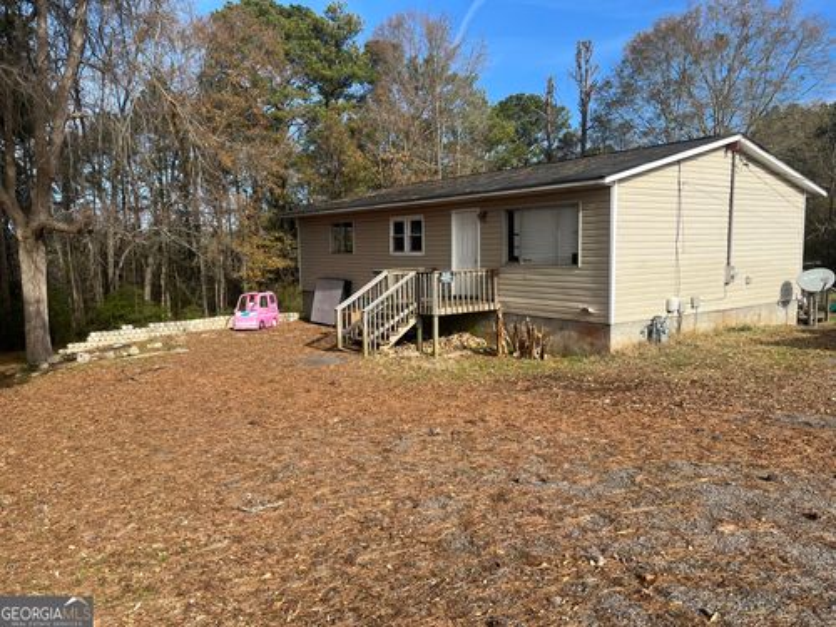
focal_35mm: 26
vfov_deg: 53.1
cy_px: 314
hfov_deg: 67.3
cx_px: 418
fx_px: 628
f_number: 1.6
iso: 50
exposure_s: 1/1802
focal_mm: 5.1
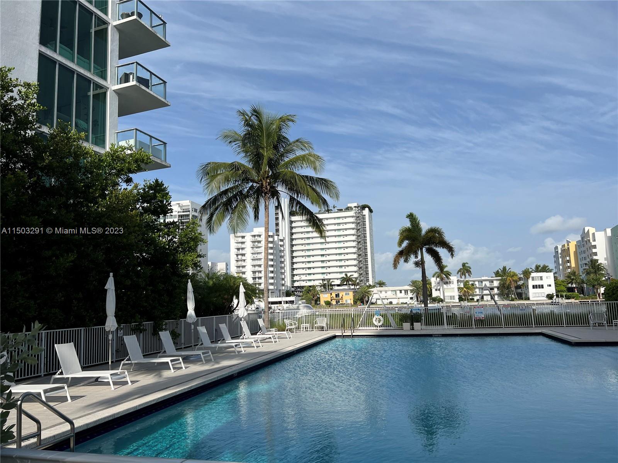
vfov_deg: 53.1
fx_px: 464
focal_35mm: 26
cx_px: 309
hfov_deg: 67.3
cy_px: 232
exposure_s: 1/6579
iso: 50
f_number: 1.5
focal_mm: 5.7
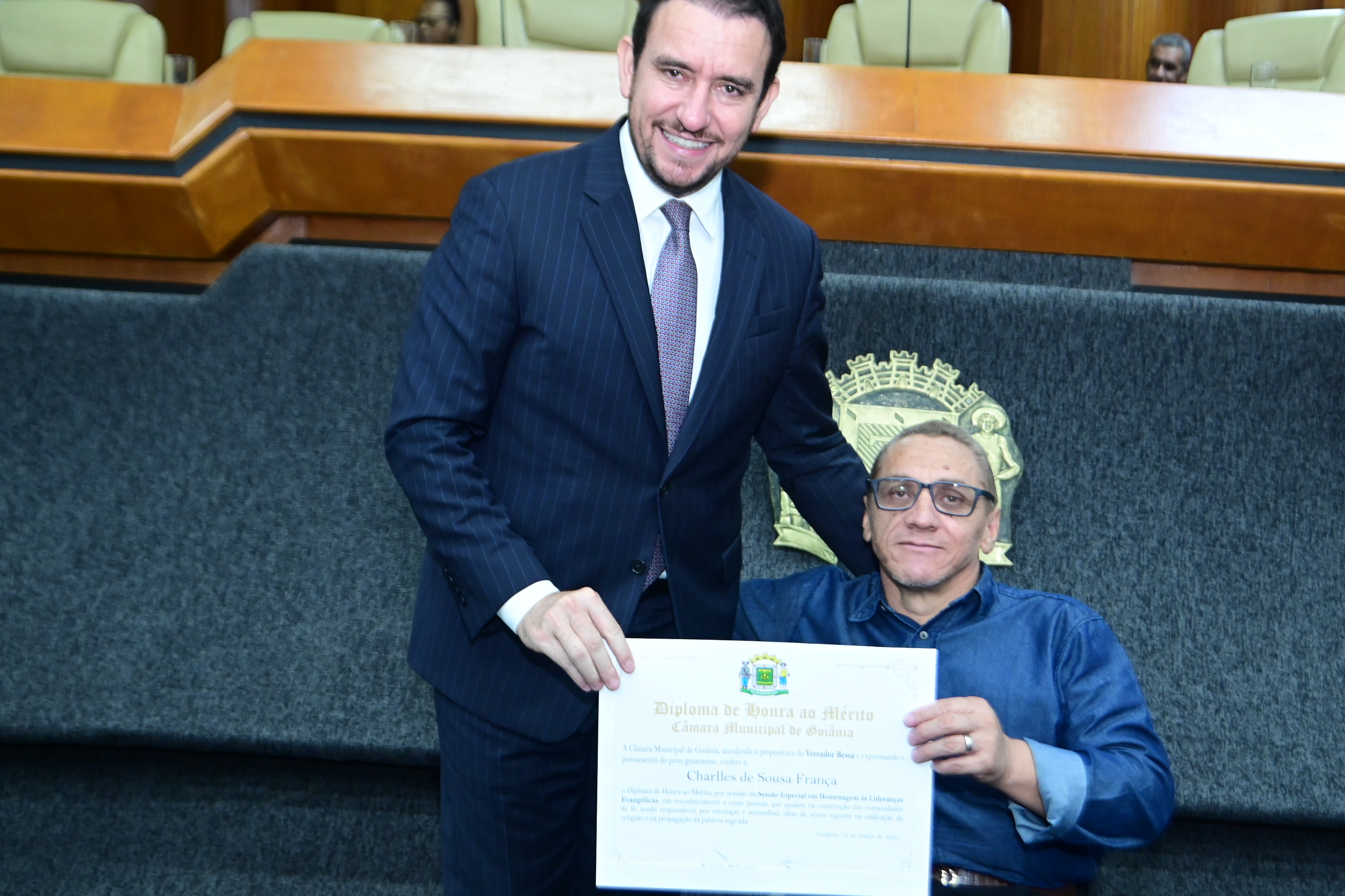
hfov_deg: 43.5
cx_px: 787
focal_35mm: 45
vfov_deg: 29.8
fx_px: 1681
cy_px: 485
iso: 3200
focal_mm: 38
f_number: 5.6
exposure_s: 1/125
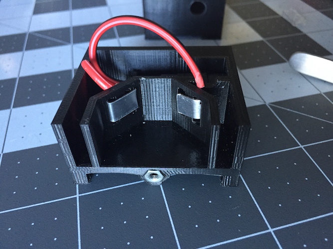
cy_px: 124
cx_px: 166
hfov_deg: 61.7
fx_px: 279
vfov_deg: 48.2
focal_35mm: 29
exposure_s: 1/30
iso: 200
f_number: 2.2
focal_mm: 4.15
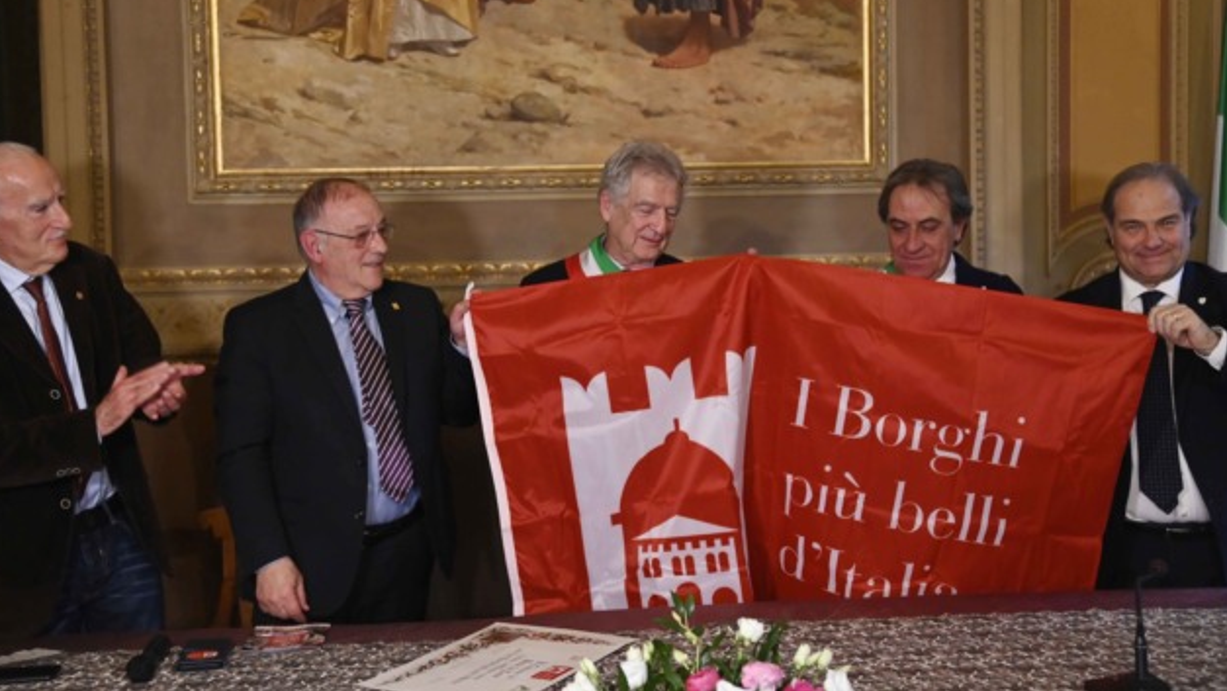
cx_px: 613
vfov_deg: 25.4
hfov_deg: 43.7
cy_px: 278
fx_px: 1529
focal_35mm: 47
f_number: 4
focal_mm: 44
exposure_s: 1/100
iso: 3200
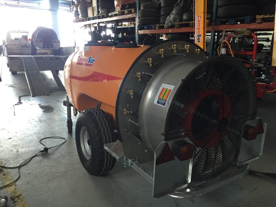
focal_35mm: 29
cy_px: 104
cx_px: 138
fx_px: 231
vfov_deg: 48.2
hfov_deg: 61.7
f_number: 2.2
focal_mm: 4.15
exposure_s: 1/30
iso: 160
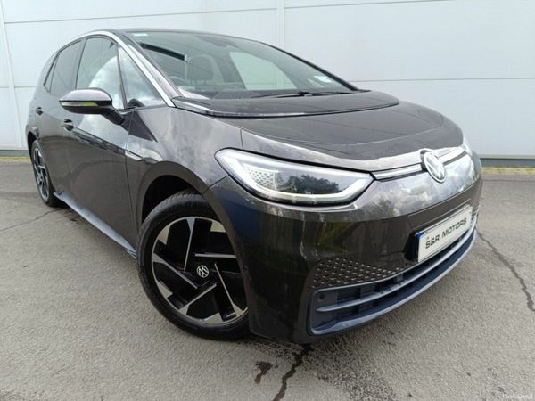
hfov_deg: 71.6
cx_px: 268
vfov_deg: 56.8
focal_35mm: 24
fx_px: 371
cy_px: 200
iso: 52
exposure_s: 1/125
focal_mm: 5.59
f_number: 1.88
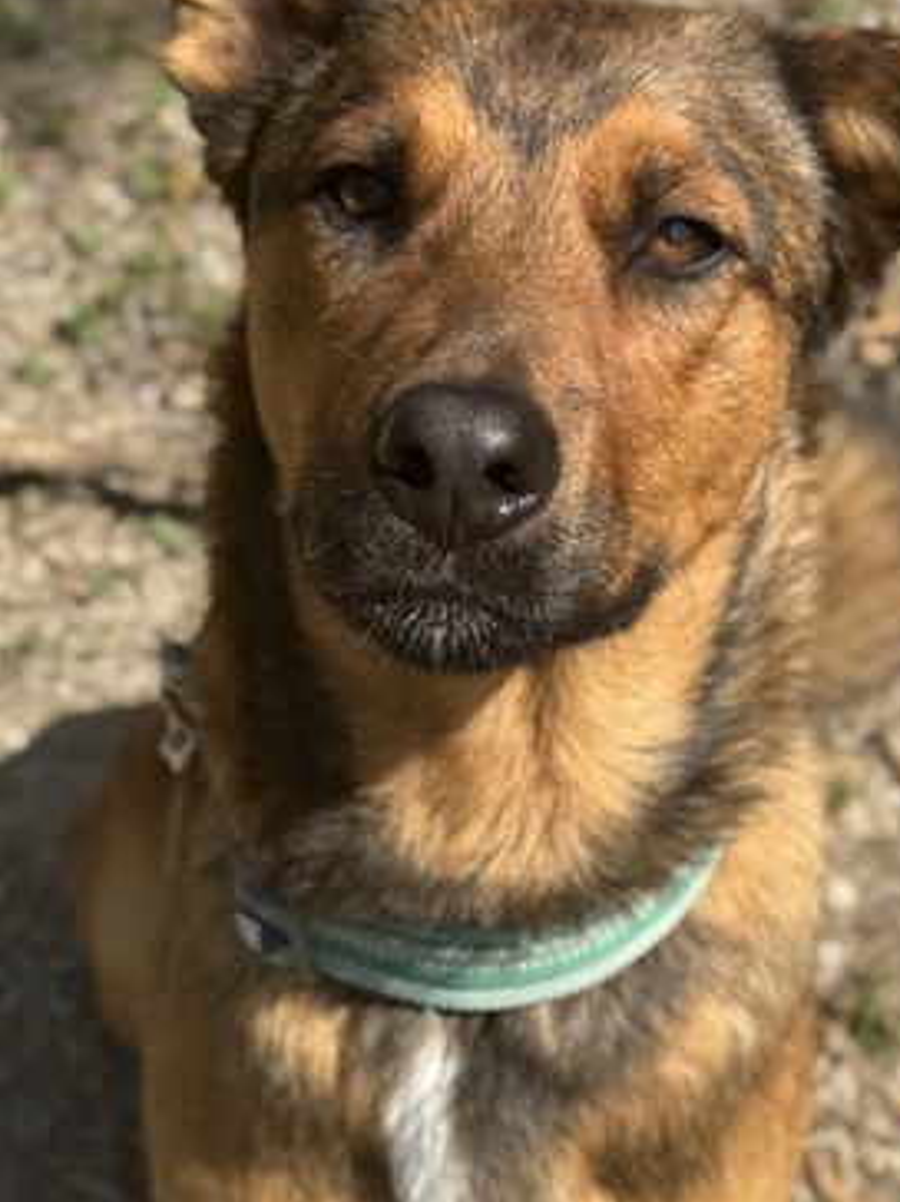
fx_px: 2567
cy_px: 702
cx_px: 533
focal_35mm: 74
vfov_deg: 26.3
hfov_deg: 19.9
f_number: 1.78
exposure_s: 1/3610
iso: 64
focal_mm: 6.76
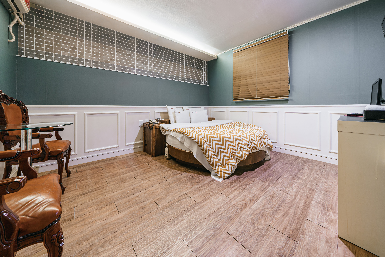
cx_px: 192
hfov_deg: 112.6
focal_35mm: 12
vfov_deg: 90.0
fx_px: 128
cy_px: 128
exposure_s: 6
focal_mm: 12
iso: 100
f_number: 10
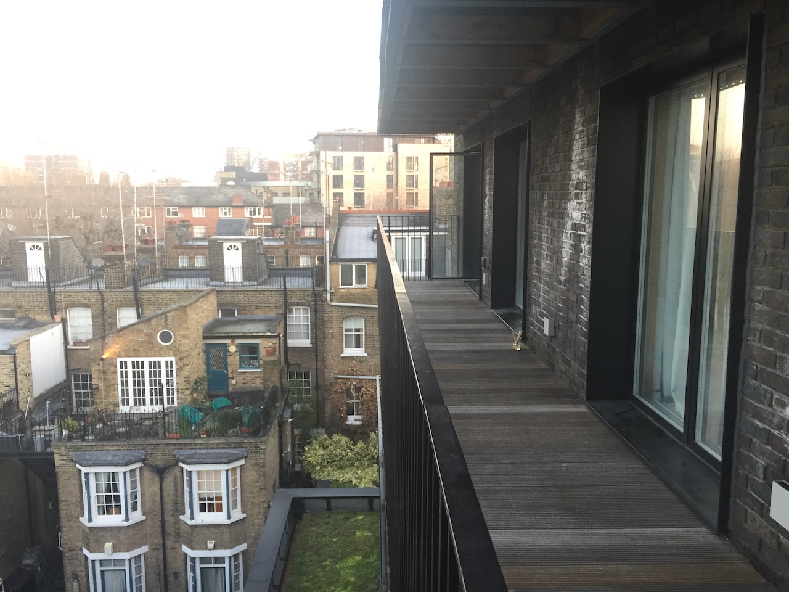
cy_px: 296
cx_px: 394
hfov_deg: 61.7
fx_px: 661
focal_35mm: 29
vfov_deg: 48.2
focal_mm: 4.15
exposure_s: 1/33
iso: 64
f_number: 2.2
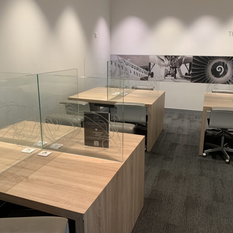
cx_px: 116
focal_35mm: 32
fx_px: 244
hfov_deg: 51.1
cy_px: 112
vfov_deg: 51.1
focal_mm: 4.25
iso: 160
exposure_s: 1/60
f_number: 1.8
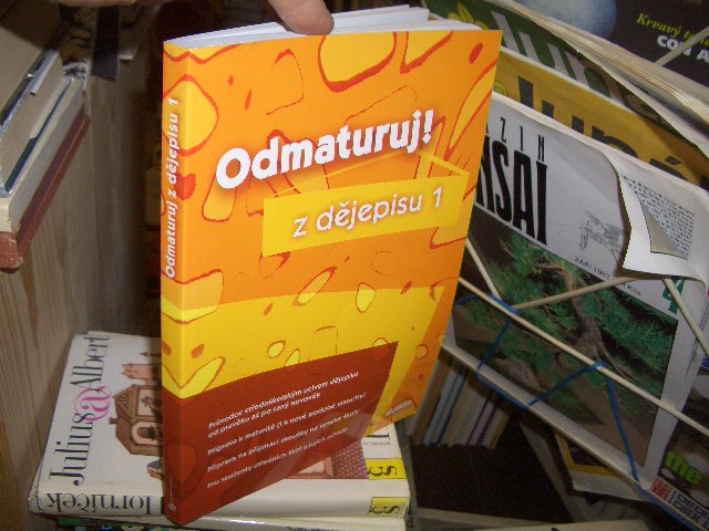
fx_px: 717
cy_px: 266
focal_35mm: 35
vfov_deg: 40.7
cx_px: 354
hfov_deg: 52.6
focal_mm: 5.8
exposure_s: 1/60
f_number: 2.6
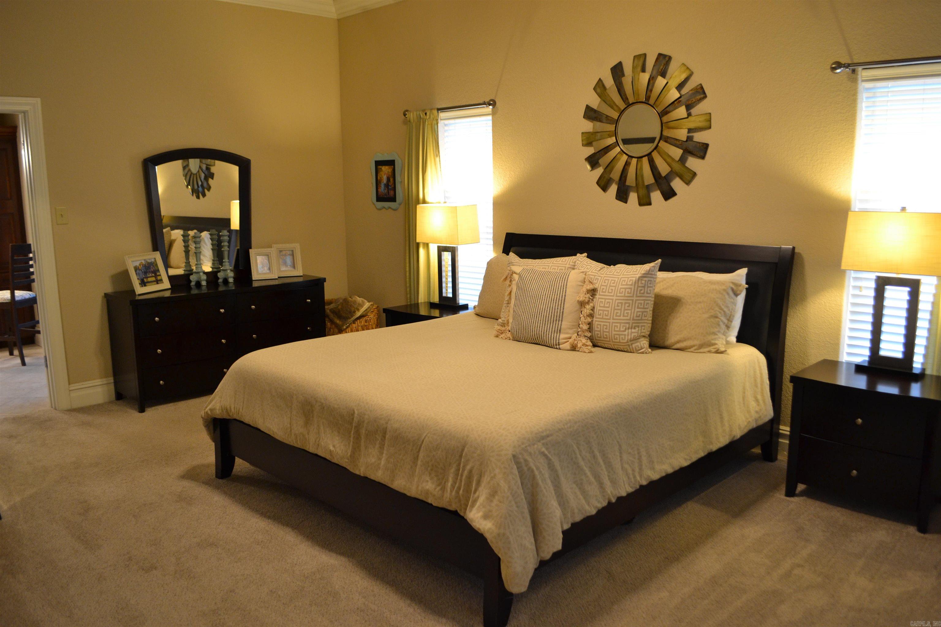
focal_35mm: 27
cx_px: 470
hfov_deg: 67.4
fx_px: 706
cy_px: 314
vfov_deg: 47.9
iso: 400
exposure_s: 1/25
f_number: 3.5
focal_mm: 18
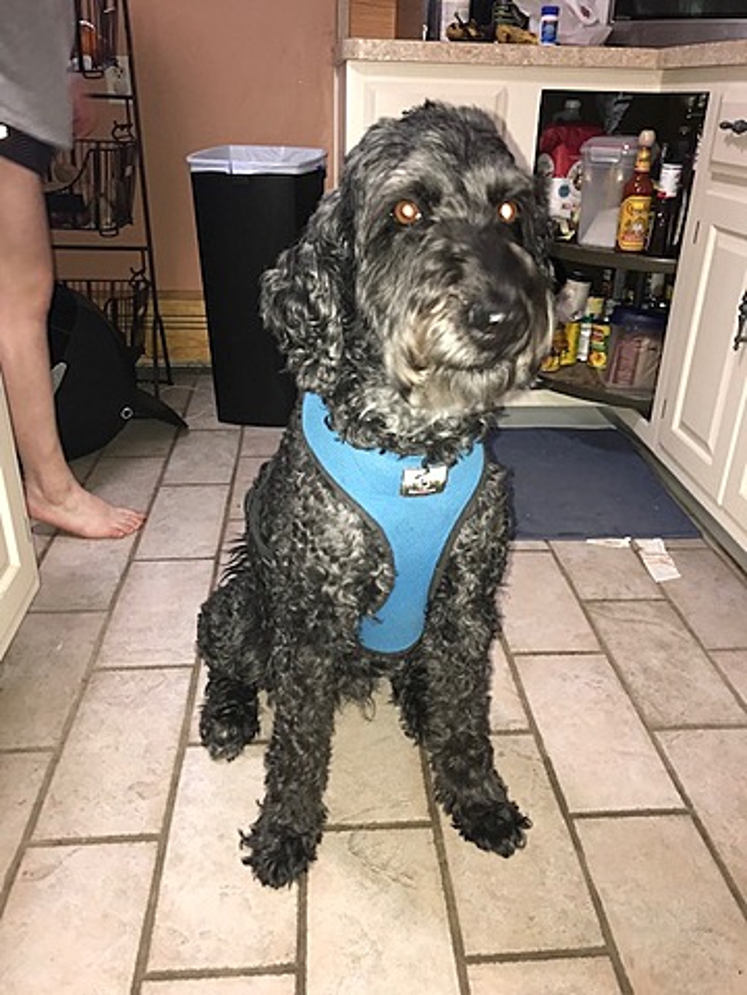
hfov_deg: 49.7
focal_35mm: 28
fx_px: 806
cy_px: 498
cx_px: 374
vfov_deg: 63.4
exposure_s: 1/16
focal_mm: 3.99
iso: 50
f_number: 1.8
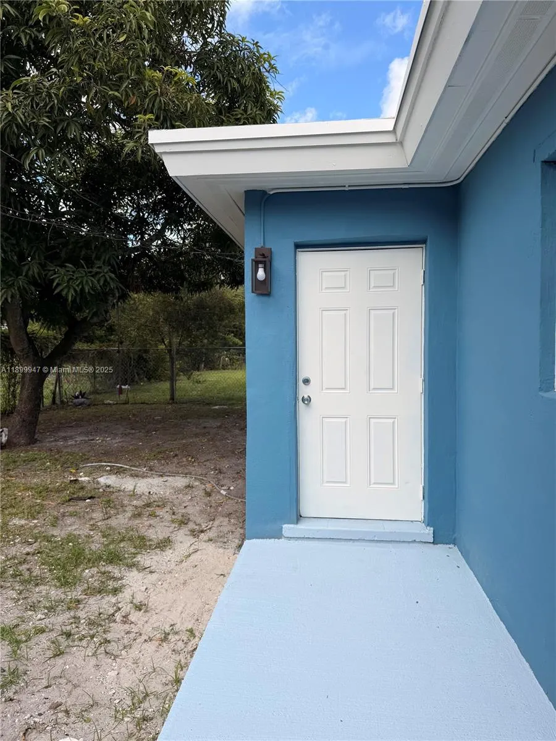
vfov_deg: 71.6
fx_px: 514
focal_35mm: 24
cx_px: 278
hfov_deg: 56.8
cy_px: 370
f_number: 1.78
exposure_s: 1/3145
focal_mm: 6.76
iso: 80
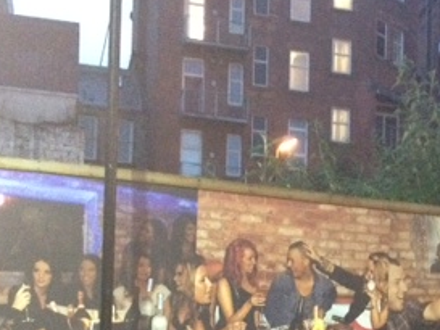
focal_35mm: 82
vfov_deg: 17.5
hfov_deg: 23.2
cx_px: 392
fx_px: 1043
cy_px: 343
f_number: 2.4
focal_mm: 4.28
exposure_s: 1/16
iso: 800
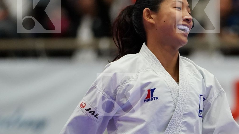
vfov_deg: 2.3
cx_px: 198
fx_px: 3328
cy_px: 94
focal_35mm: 525
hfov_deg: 4.1
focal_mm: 189
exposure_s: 1/1000
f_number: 2.8
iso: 3200
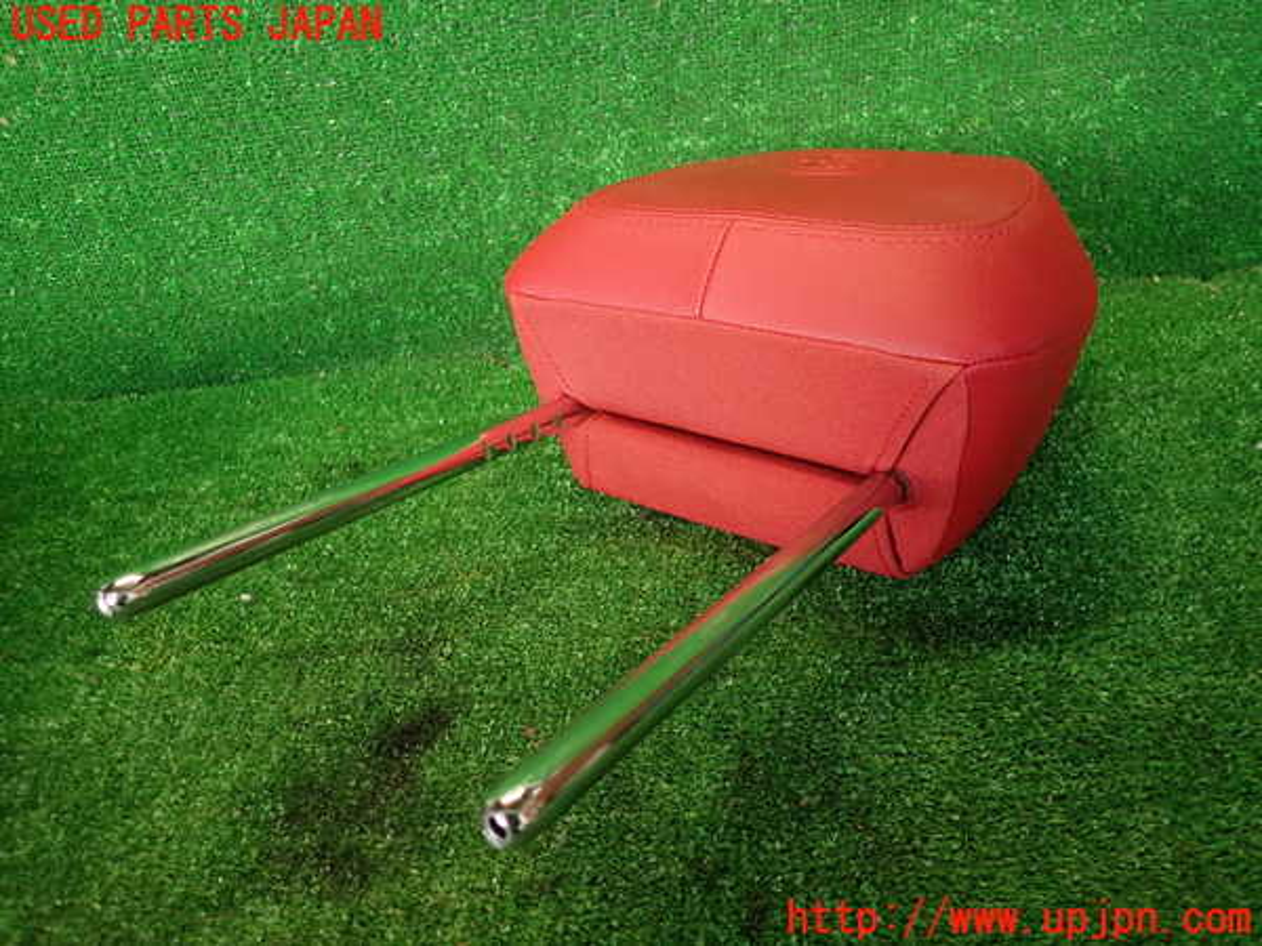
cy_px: 473
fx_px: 911
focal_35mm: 25
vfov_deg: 54.9
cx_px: 631
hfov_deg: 69.4
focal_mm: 4.5
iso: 200
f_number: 2
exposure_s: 1/60
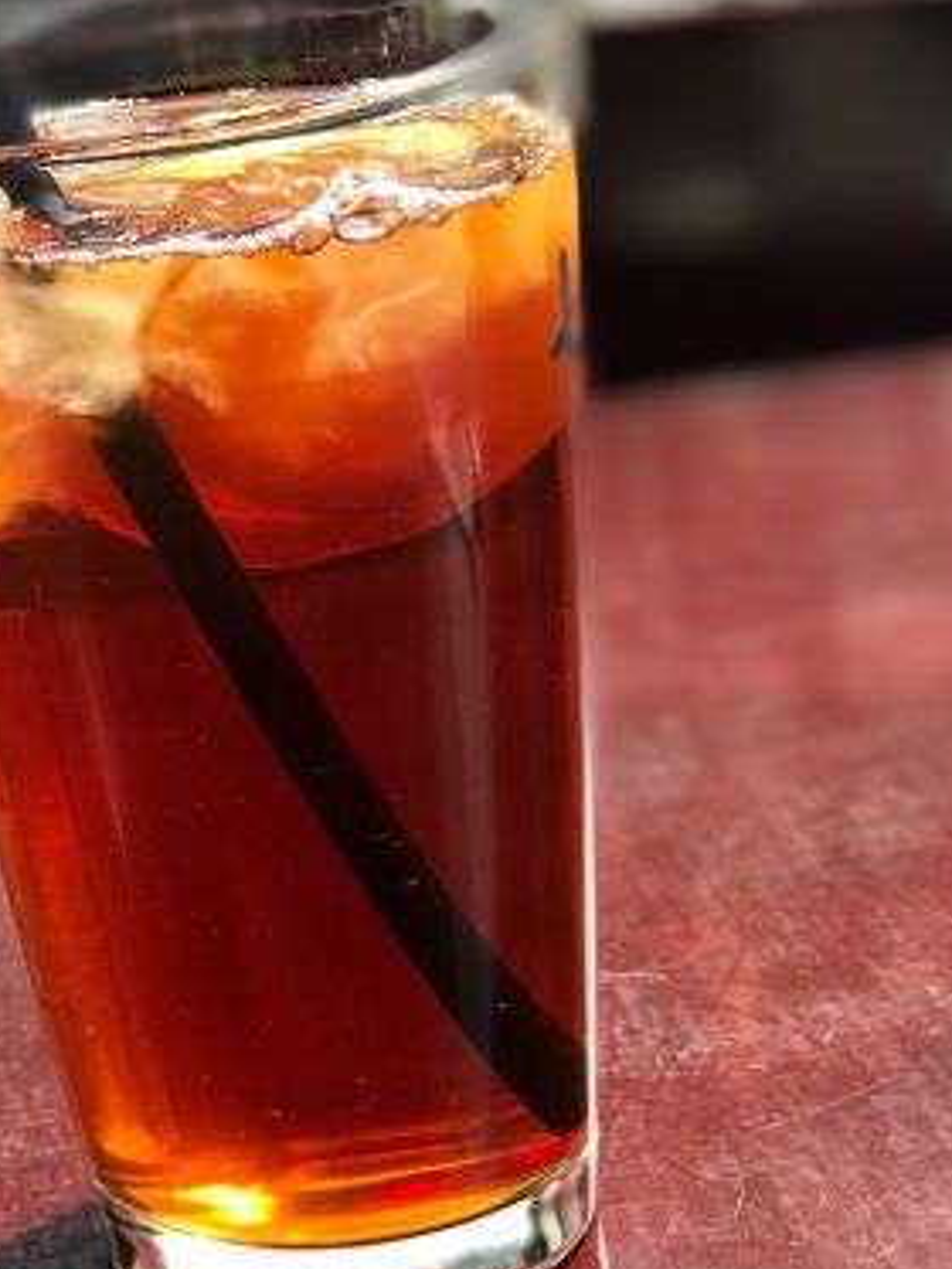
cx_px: 267
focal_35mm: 107
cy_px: 361
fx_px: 3921
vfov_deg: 18.3
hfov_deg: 13.8
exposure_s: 1/50
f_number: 2.8
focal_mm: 6.6
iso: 25
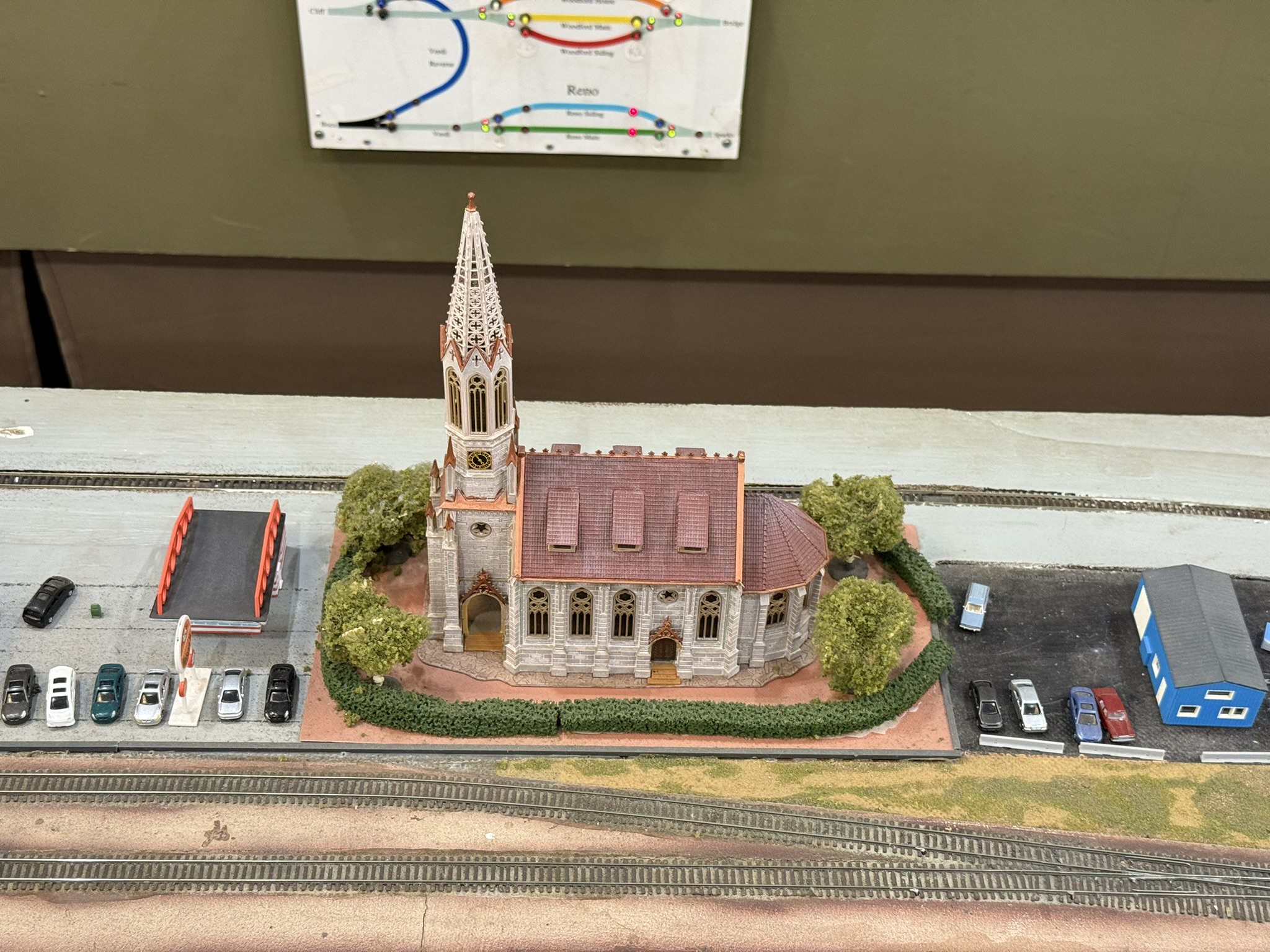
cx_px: 635
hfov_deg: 39.7
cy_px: 476
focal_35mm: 48
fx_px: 1761
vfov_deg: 30.3
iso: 200
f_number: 1.78
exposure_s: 1/40
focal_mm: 6.76
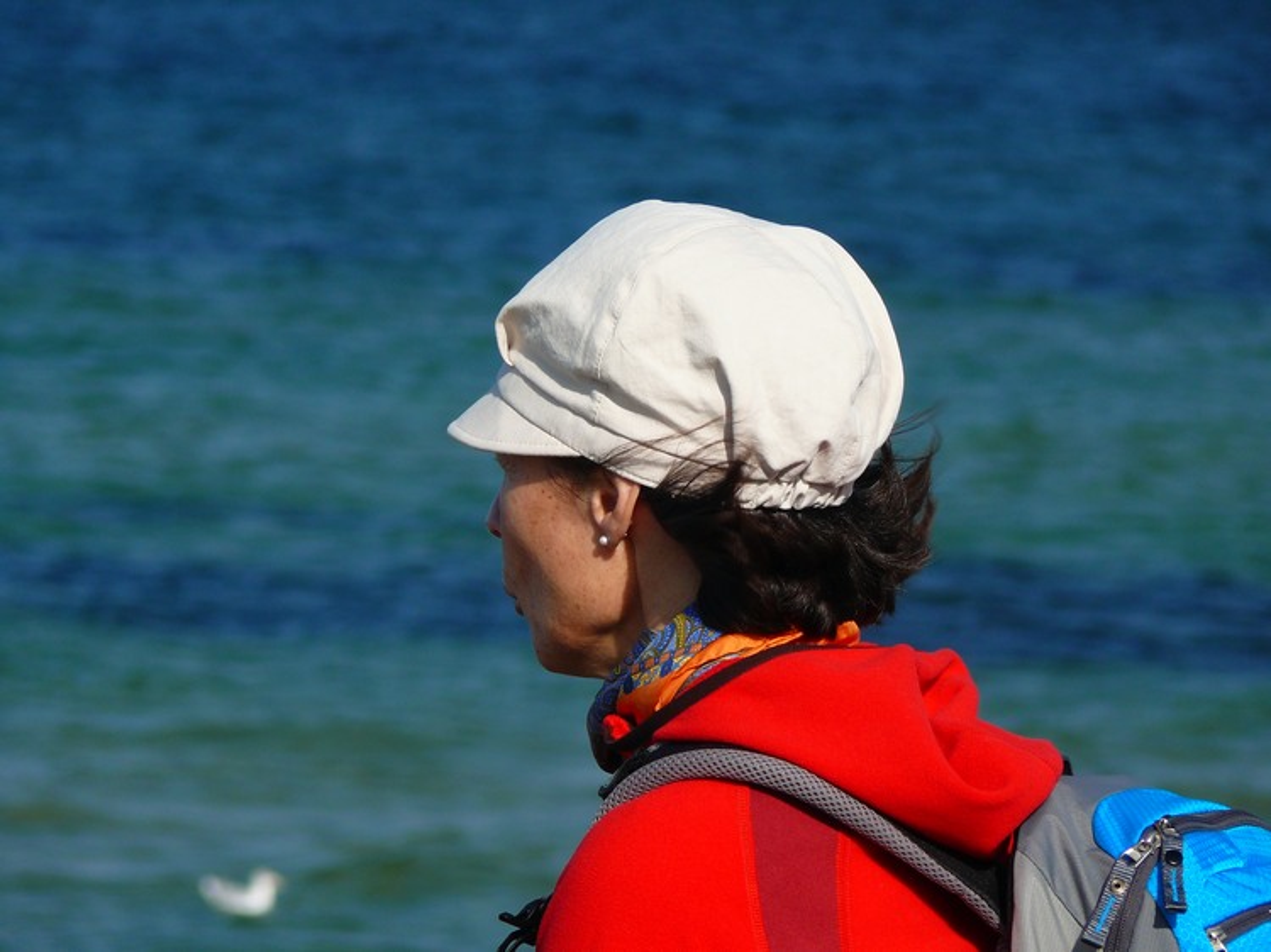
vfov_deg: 3.5
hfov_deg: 4.7
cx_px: 636
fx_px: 15416
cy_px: 476
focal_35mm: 420
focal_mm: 88.8
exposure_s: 1/250
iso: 100
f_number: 5.6
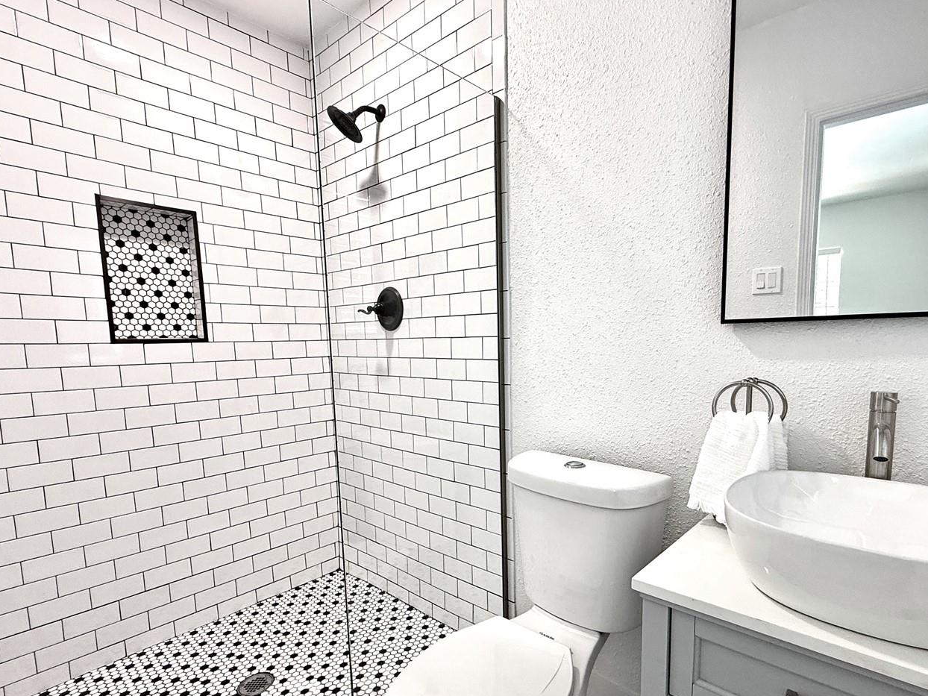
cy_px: 399
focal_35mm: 18
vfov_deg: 71.2
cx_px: 509
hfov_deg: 87.5
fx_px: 483
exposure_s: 1/99
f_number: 2.2
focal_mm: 2.22
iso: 160
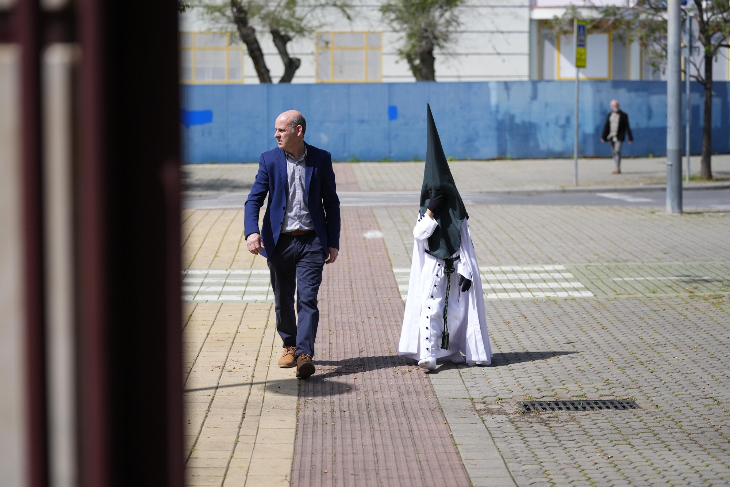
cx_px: 365
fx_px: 1642
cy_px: 244
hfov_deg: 25.1
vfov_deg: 16.9
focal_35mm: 81
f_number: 2.8
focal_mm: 81
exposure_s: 1/10000
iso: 500
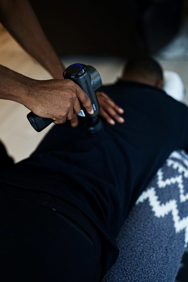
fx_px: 274
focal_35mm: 35
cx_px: 94
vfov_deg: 54.4
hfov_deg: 37.9
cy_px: 141
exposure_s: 1/1000
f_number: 1.4
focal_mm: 35
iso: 1250
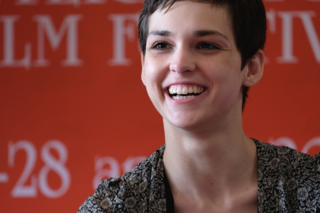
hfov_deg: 6.9
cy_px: 106
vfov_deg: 4.6
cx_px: 160
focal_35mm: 300
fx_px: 2666
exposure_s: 1/30
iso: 800
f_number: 4.8
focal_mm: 200
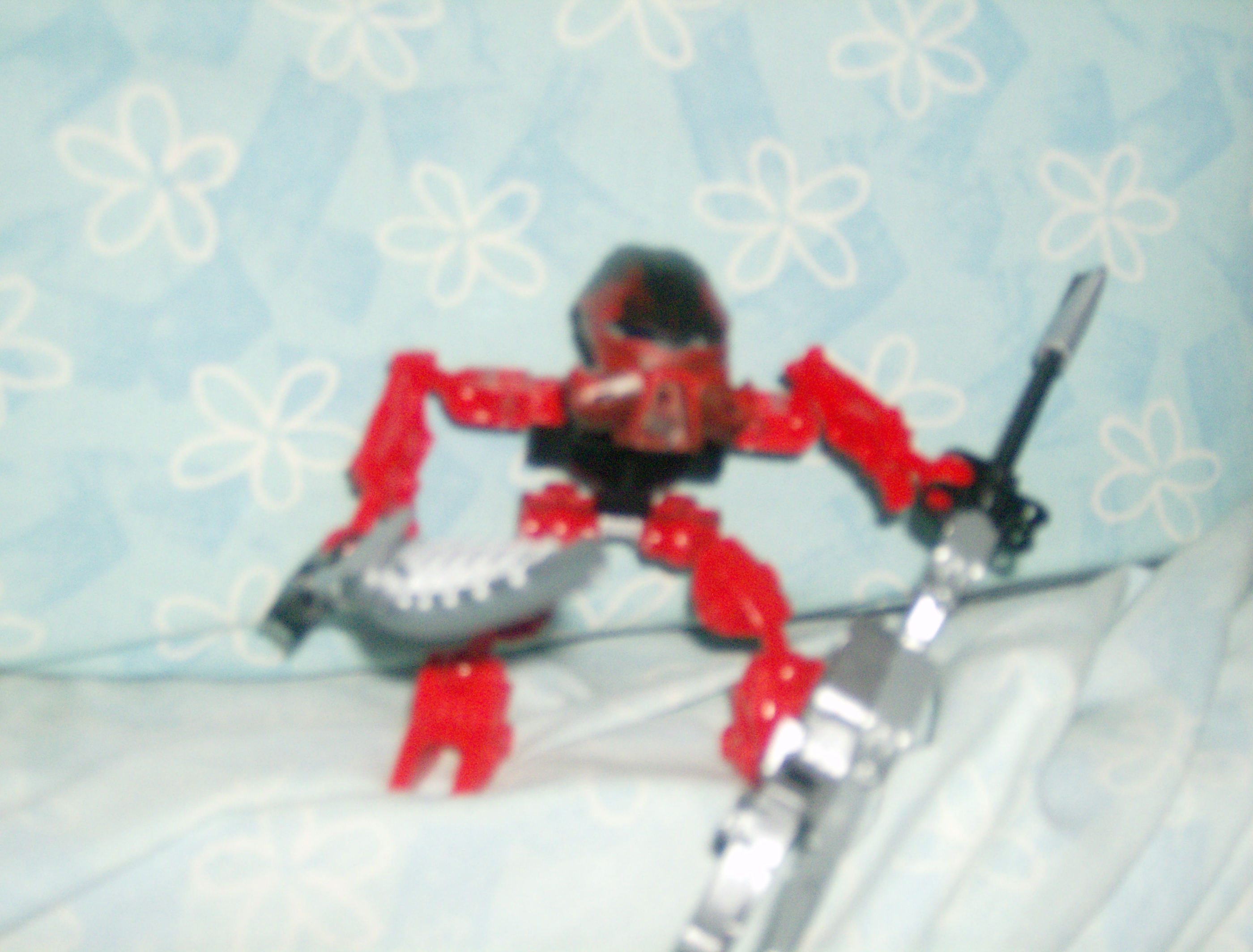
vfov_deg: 26.3
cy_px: 476
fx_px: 2037
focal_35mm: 56
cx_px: 626
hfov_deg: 34.2
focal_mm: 9.3
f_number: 3.4
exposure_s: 1/82.2
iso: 200
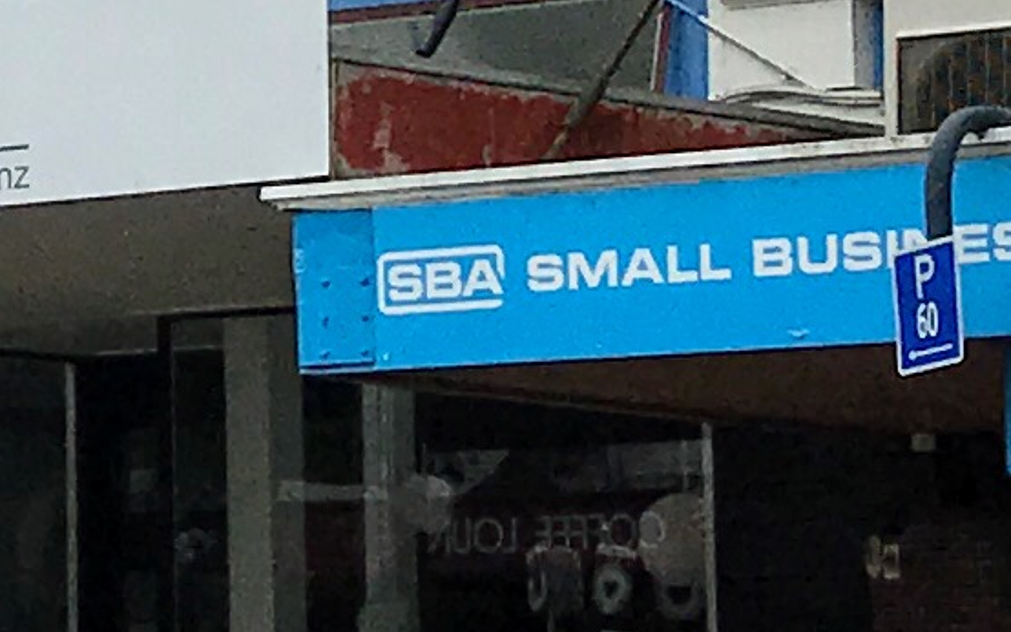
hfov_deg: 9.0
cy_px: -46
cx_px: -1199
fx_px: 5950
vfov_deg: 6.1
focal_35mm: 216
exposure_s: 1/3195
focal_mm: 3.99
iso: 20
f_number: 1.8
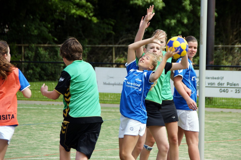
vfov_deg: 6.1
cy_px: 80
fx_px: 1506
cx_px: 120
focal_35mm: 225
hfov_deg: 9.1
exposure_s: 1/320
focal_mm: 150
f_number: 6.3
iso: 100
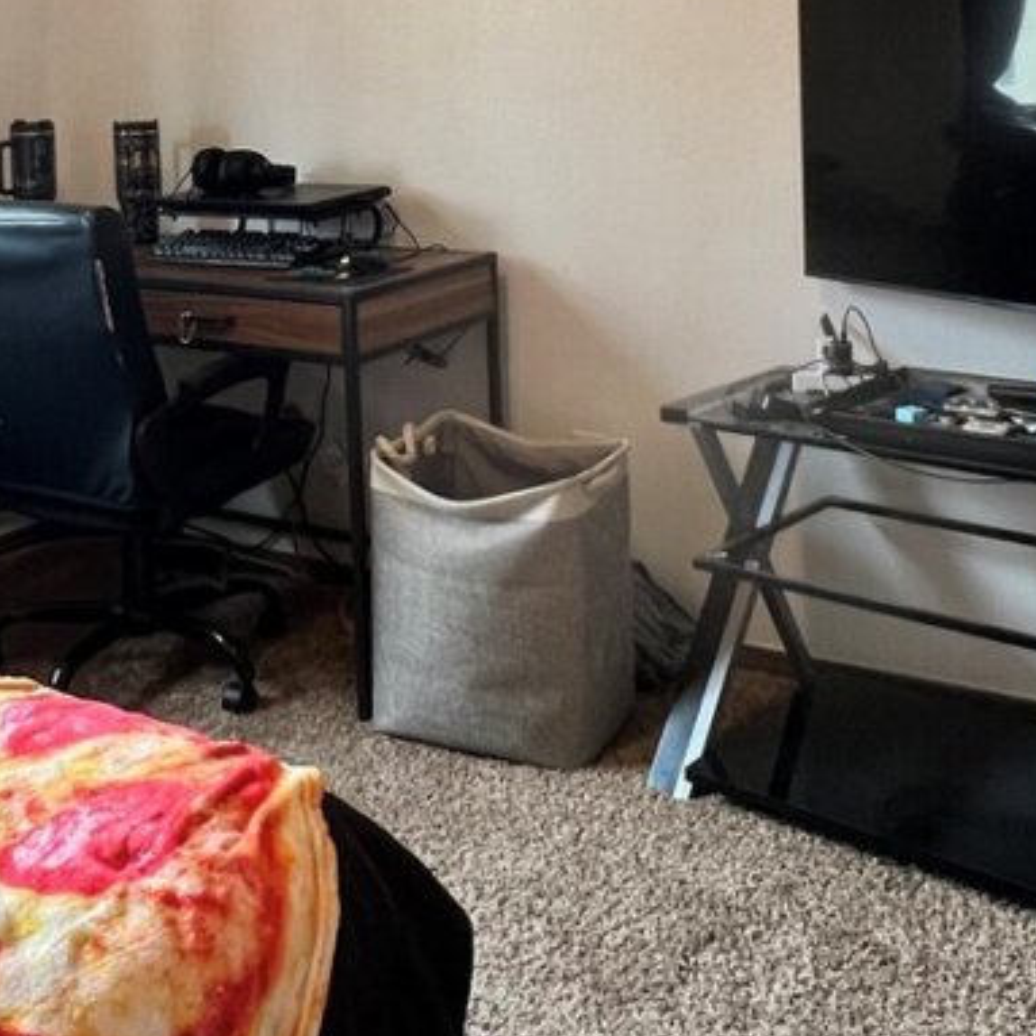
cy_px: 133
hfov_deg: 39.8
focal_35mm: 42
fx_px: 1422
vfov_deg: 37.8
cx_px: 411
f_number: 1.8
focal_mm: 1.57
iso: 160
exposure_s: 1/60
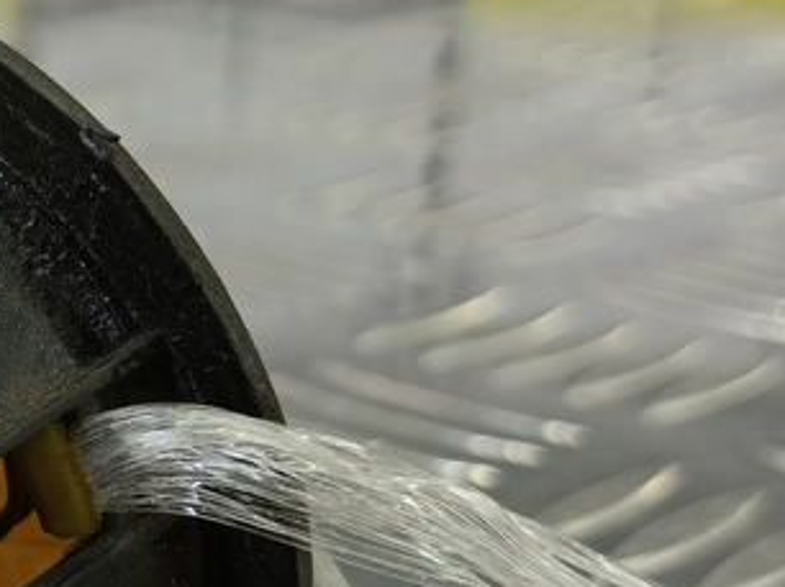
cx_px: -156
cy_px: 472
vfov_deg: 18.9
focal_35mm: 77
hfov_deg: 23.2
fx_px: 1745
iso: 124
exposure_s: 1/50
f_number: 1.6
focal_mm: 4.11
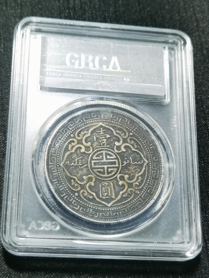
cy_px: 140
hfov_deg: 23.3
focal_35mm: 63
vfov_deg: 30.7
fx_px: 507
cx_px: 106
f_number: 1.9
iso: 200
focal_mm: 6.67
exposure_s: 1/100
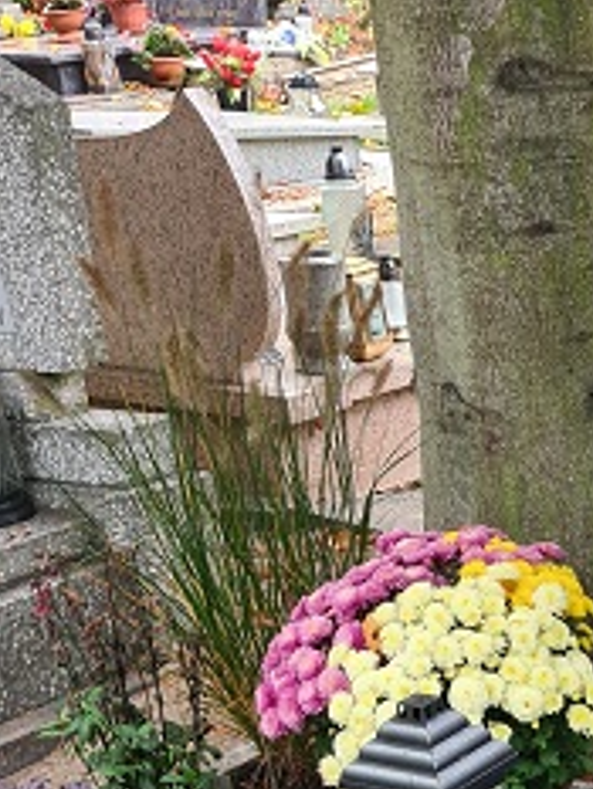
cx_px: 913
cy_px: 1024
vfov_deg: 20.0
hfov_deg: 15.1
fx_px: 2054
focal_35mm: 90
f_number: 1.8
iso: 64
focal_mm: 5.4
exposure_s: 1/50
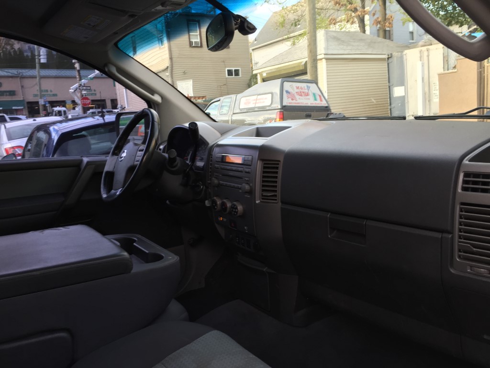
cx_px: 245
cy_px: 184
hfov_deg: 61.7
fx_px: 411
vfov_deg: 48.2
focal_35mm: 29
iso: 40
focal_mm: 4.15
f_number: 2.2
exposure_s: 1/60
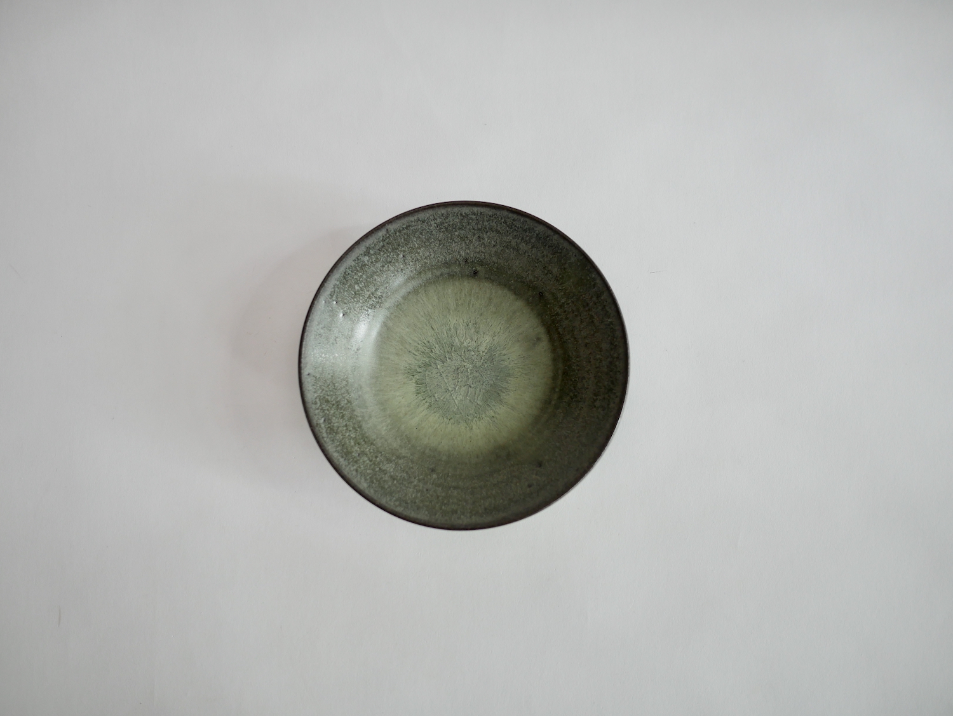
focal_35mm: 40
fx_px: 1102
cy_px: 358
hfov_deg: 46.8
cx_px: 476
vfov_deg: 36.0
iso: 200
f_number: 2
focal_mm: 20
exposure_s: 1/60
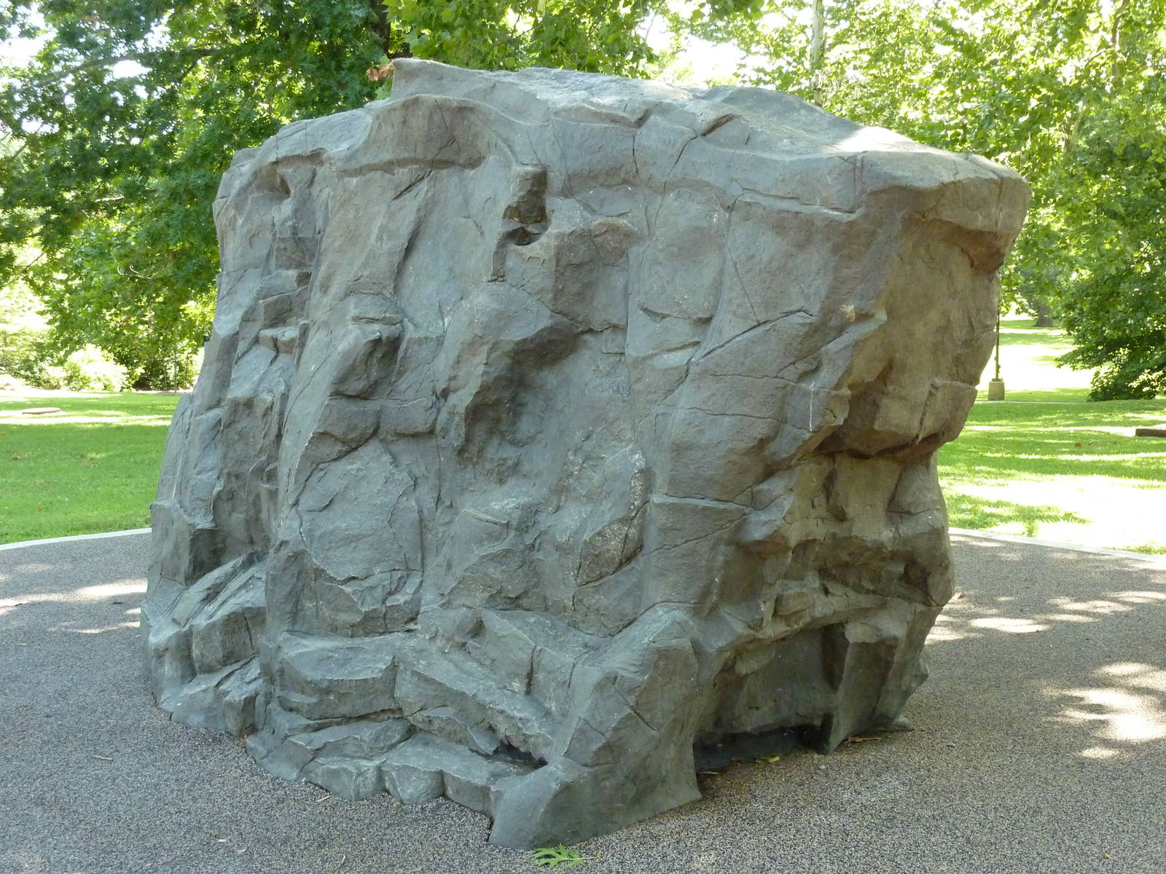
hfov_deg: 39.7
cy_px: 437
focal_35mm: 48
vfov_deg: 30.3
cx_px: 583
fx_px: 1617
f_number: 3.8
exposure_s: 1/125
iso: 400
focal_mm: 7.9
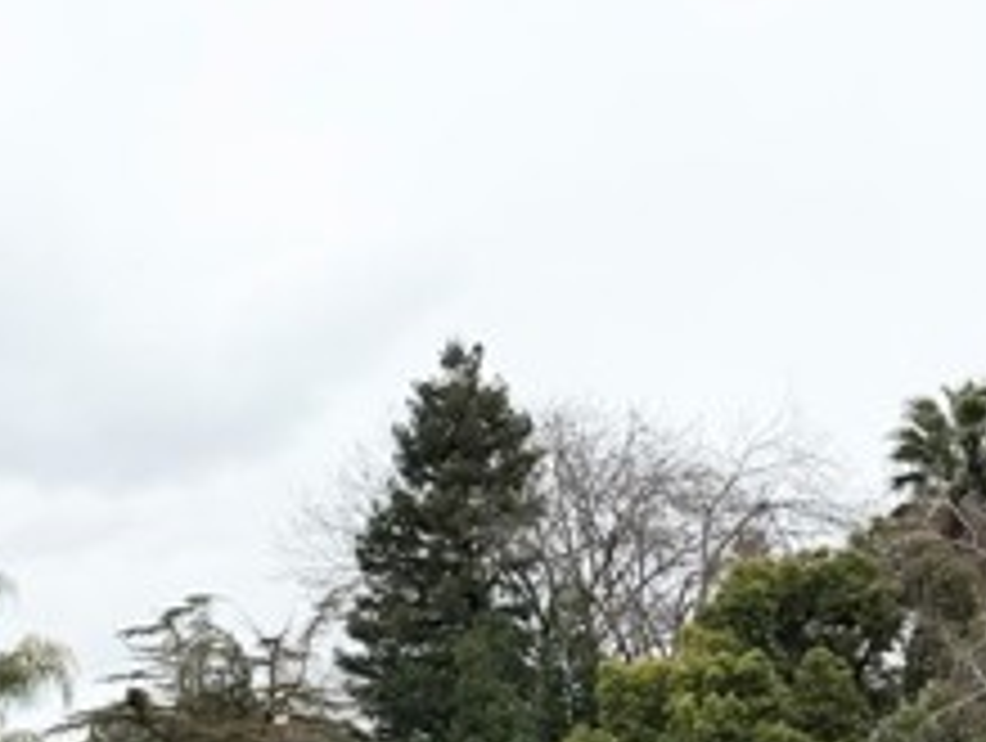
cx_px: -396
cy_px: 684
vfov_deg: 20.6
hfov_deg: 23.5
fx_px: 1997
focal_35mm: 70
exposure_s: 1/3584
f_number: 1.78
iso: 80
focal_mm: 6.76
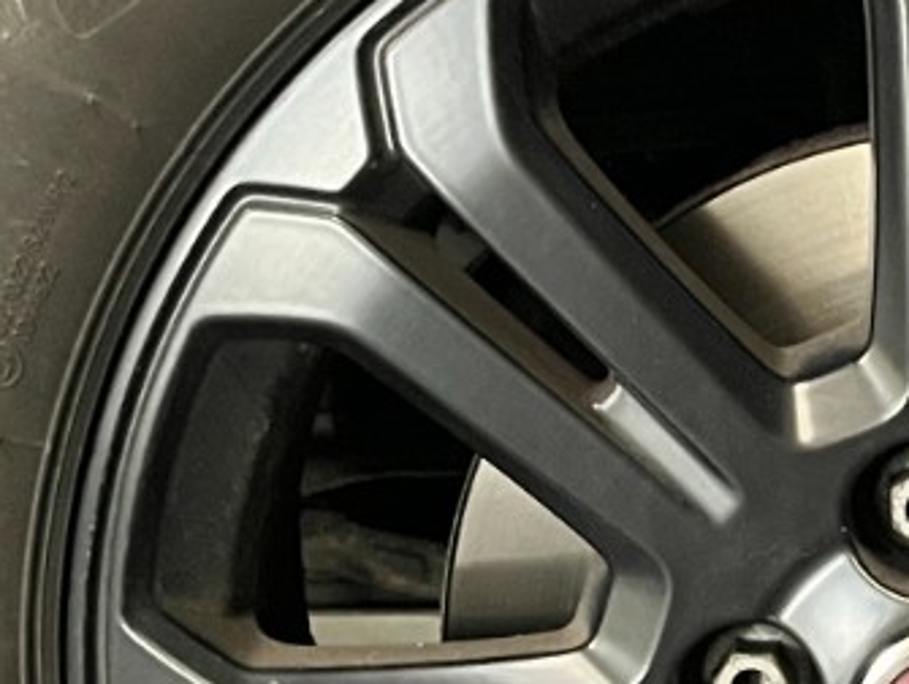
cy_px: 605
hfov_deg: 15.6
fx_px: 3260
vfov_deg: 11.9
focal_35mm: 124
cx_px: 904
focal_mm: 5.1
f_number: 1.6
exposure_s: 1/25
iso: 640
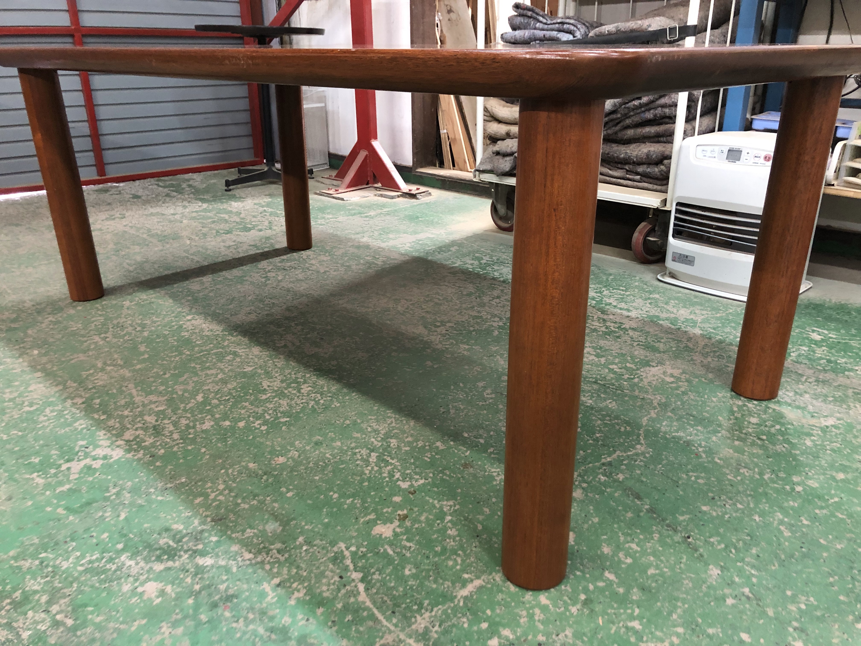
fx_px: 696
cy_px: 323
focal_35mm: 28
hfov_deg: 63.4
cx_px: 430
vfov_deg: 49.7
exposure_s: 1/7
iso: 80
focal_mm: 3.99
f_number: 1.8
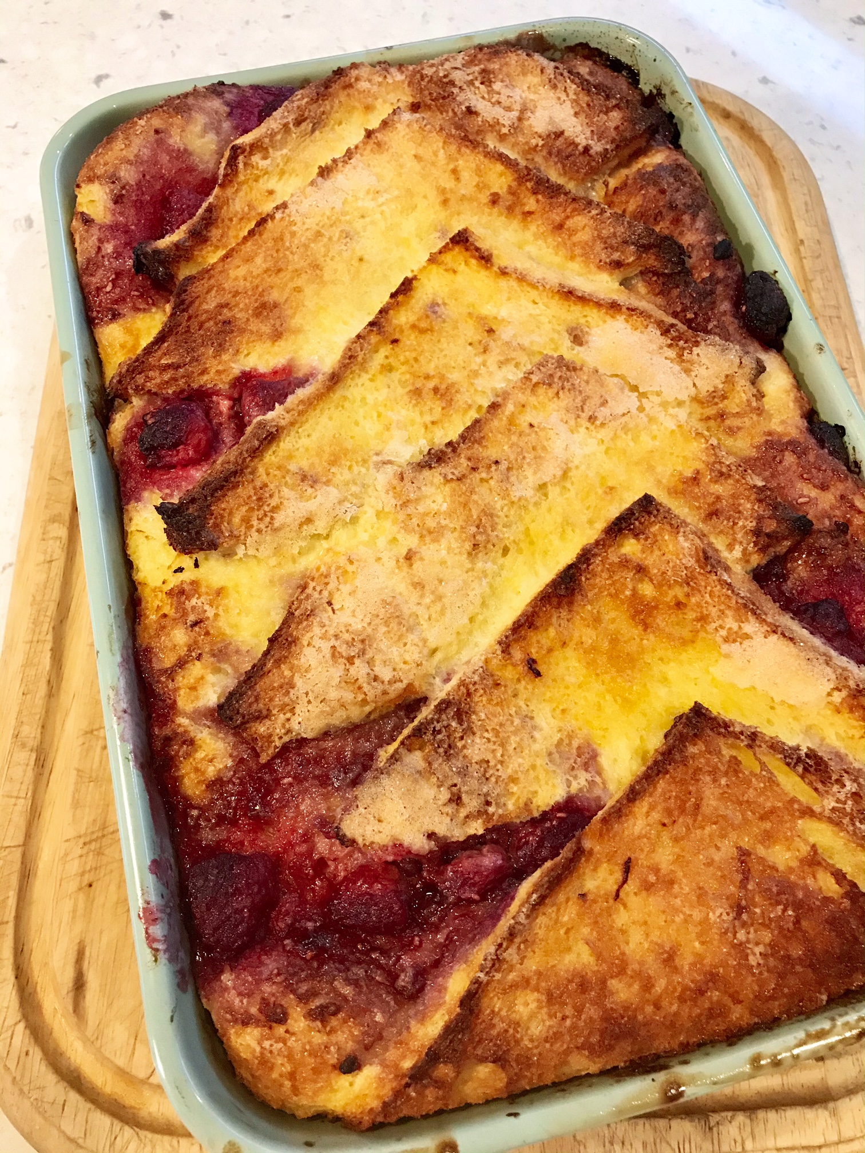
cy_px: 576
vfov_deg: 63.4
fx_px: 933
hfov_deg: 49.7
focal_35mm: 28
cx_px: 432
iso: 80
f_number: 1.8
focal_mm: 3.99
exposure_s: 1/17
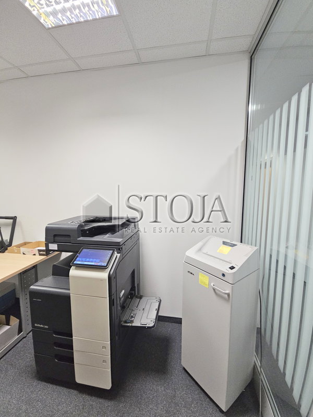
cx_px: 156
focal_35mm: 13
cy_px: 208
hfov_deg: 89.9
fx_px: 157
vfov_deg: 106.2
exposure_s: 1/100
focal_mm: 2.2
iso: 320
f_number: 2.2
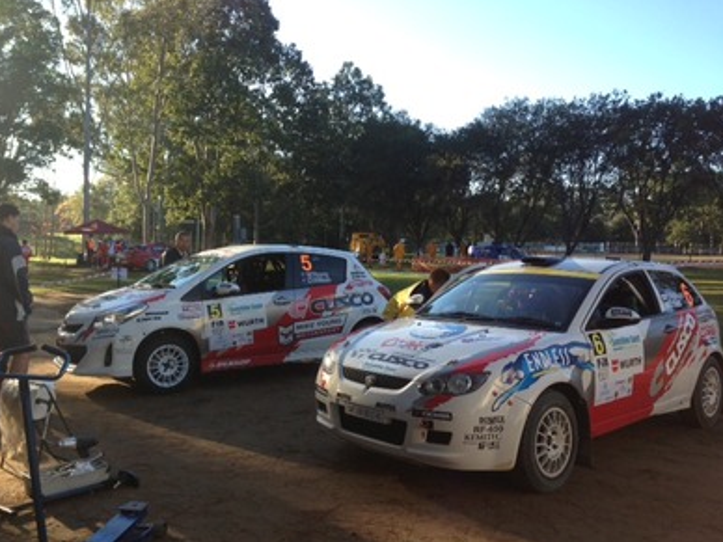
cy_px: 274
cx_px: 360
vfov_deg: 41.8
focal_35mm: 34
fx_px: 710
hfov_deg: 54.0
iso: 50
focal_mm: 4.13
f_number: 2.4
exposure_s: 1/361
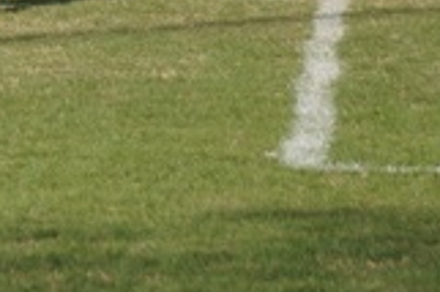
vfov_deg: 3.1
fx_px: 5458
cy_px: -106
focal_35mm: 447
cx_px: -202
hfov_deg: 4.6
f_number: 5.6
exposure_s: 1/2000
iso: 500
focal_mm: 75
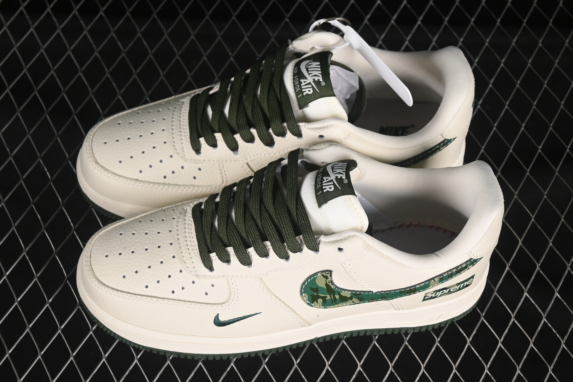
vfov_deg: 18.2
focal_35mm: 75
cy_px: 191
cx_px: 286
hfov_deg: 27.0
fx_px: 1194
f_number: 7.1
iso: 160
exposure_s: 1/80
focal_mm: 50
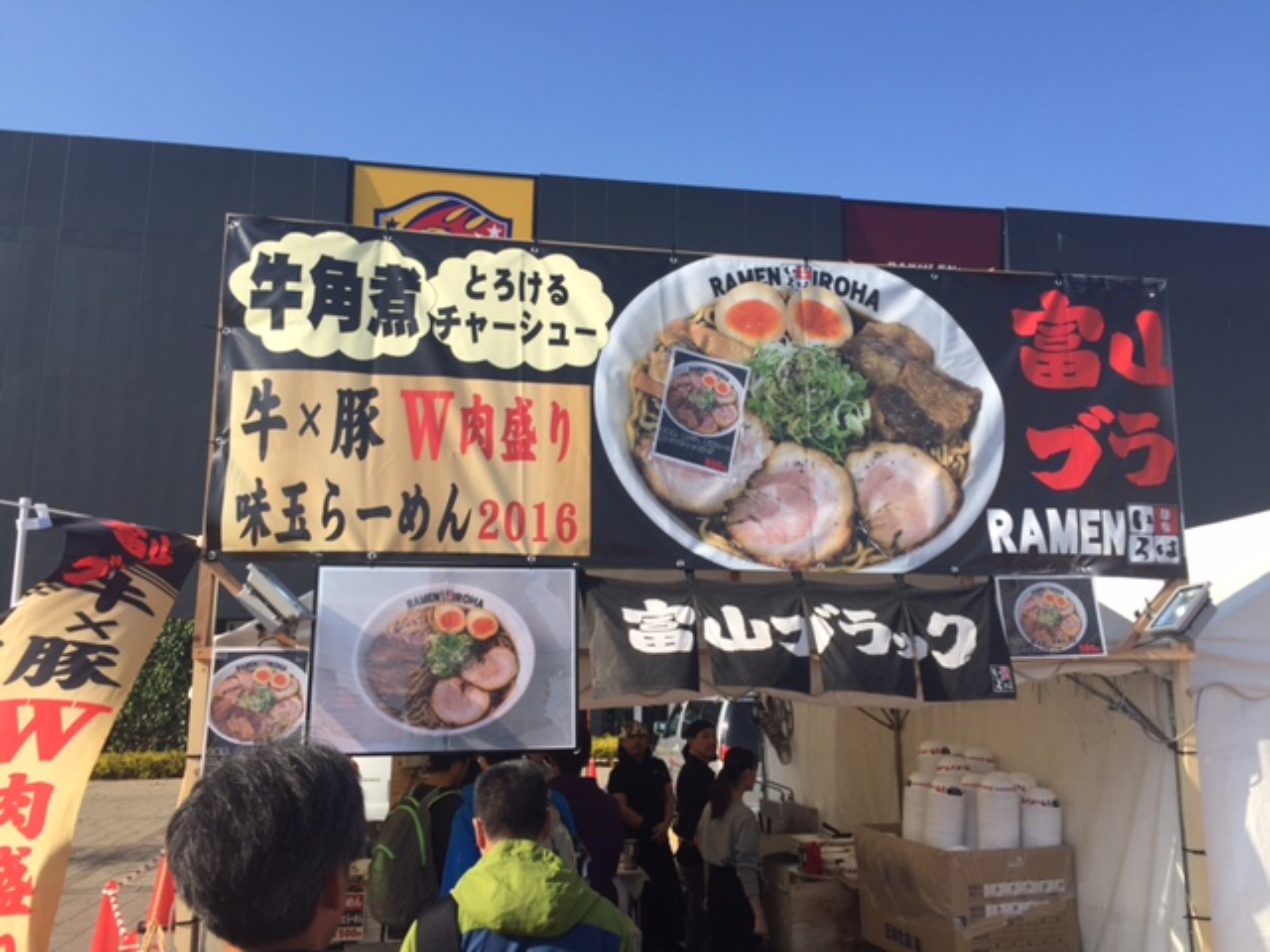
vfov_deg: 48.2
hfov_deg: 61.7
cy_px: 476
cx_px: 635
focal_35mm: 29
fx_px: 1064
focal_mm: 4.15
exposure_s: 1/1319
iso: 32
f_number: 2.2
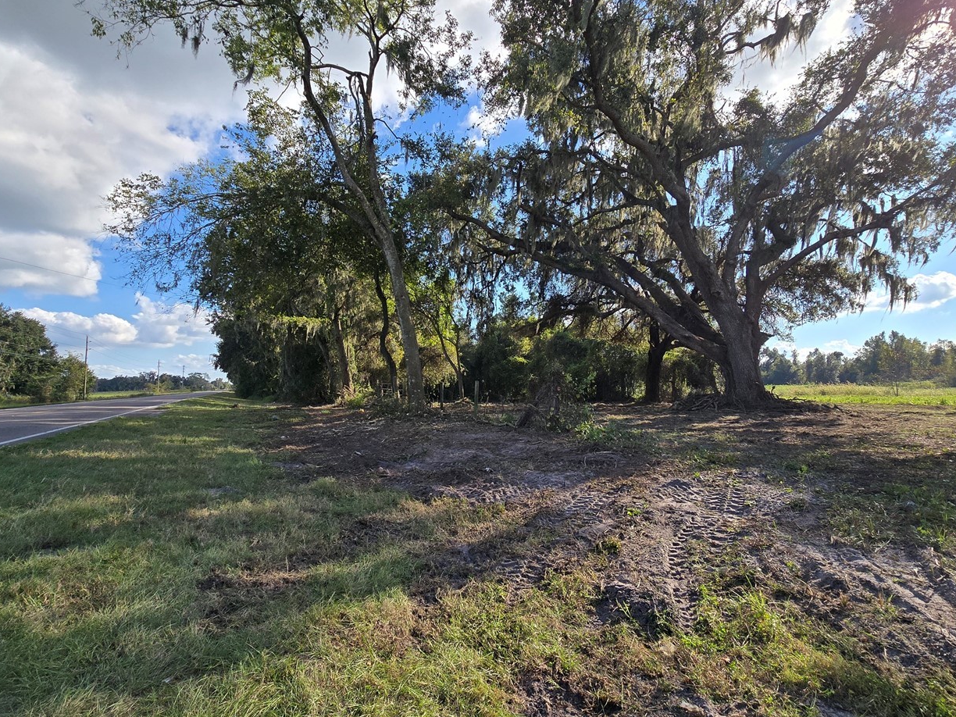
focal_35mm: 17
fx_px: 469
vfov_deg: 74.7
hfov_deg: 91.0
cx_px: 465
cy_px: 351
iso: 50
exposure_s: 1/1962
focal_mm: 2.2
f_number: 2.2
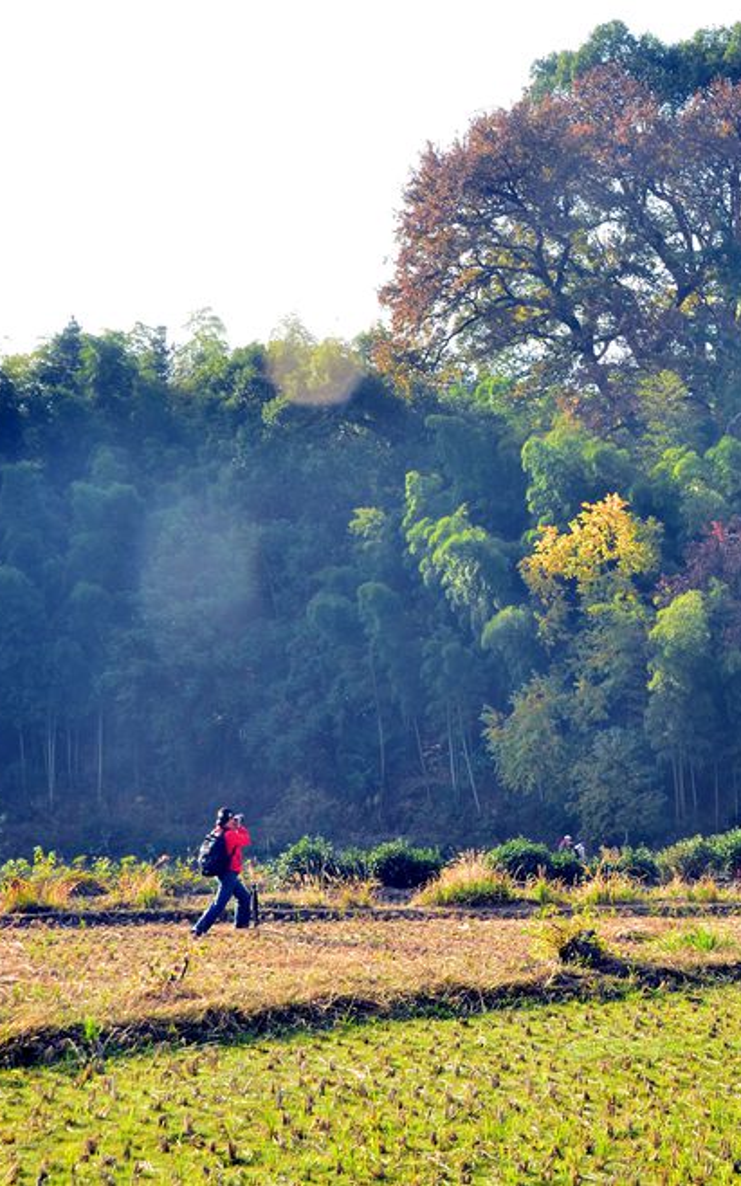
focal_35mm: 102
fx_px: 3297
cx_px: 846
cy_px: 591
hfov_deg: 12.6
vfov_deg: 20.4
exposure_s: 1/40
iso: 200
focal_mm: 44
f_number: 16
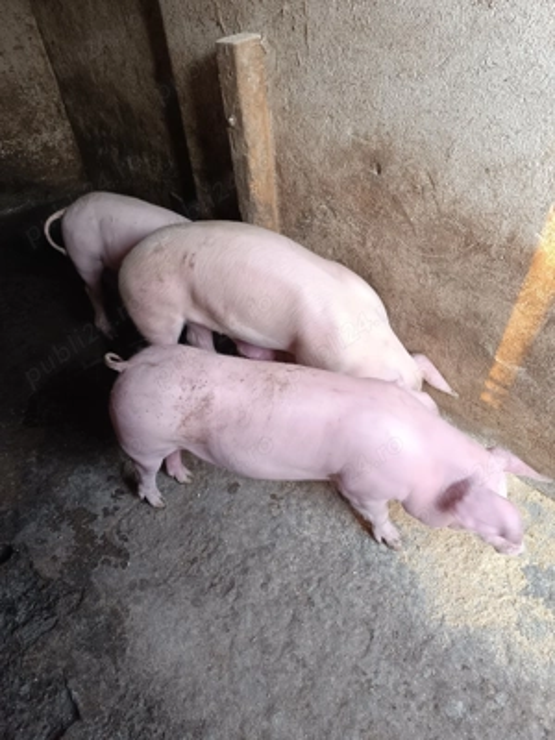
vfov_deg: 71.6
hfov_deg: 56.8
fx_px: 513
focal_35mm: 24
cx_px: 278
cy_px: 370
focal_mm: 6.14
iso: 1052
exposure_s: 1/50
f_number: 1.65
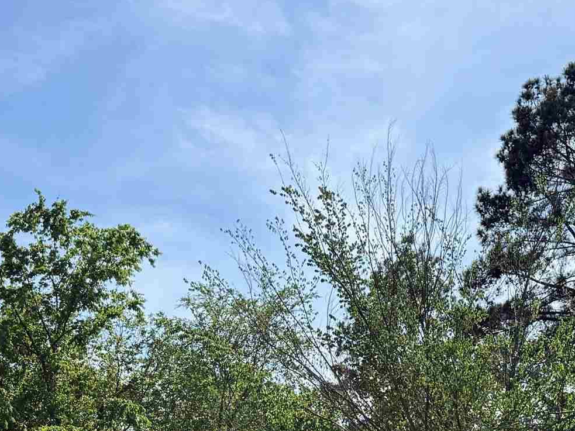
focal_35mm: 75
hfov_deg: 25.8
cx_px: 407
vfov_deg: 18.1
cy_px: 588
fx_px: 1246
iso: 100
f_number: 1.78
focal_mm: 6.76
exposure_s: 1/3953
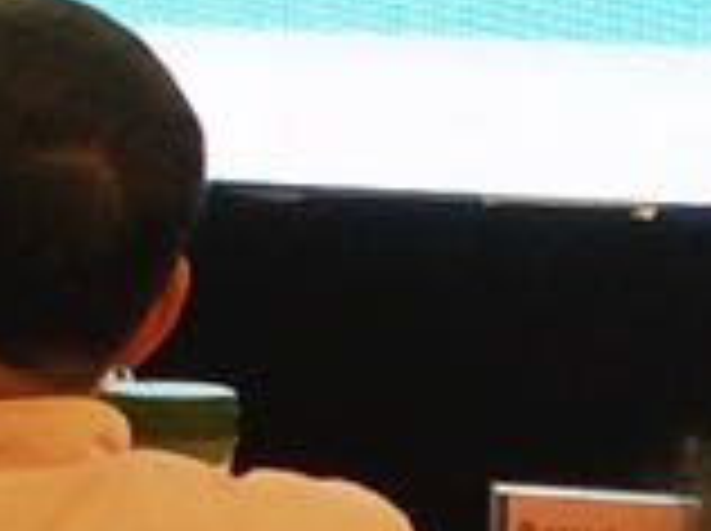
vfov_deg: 4.3
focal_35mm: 338
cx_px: -738
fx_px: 6932
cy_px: -792
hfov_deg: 5.7
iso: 1000
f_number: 2.6
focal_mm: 6.06
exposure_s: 1/50
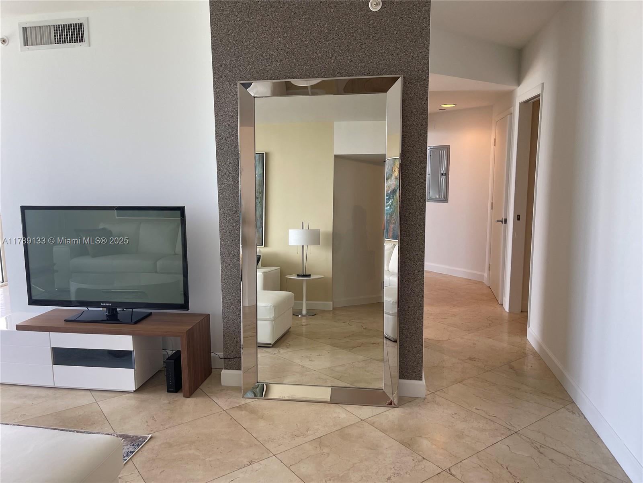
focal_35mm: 26
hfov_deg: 67.3
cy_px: 242
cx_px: 322
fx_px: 483
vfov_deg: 53.1
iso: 80
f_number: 1.6
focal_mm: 5.1
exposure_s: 1/121
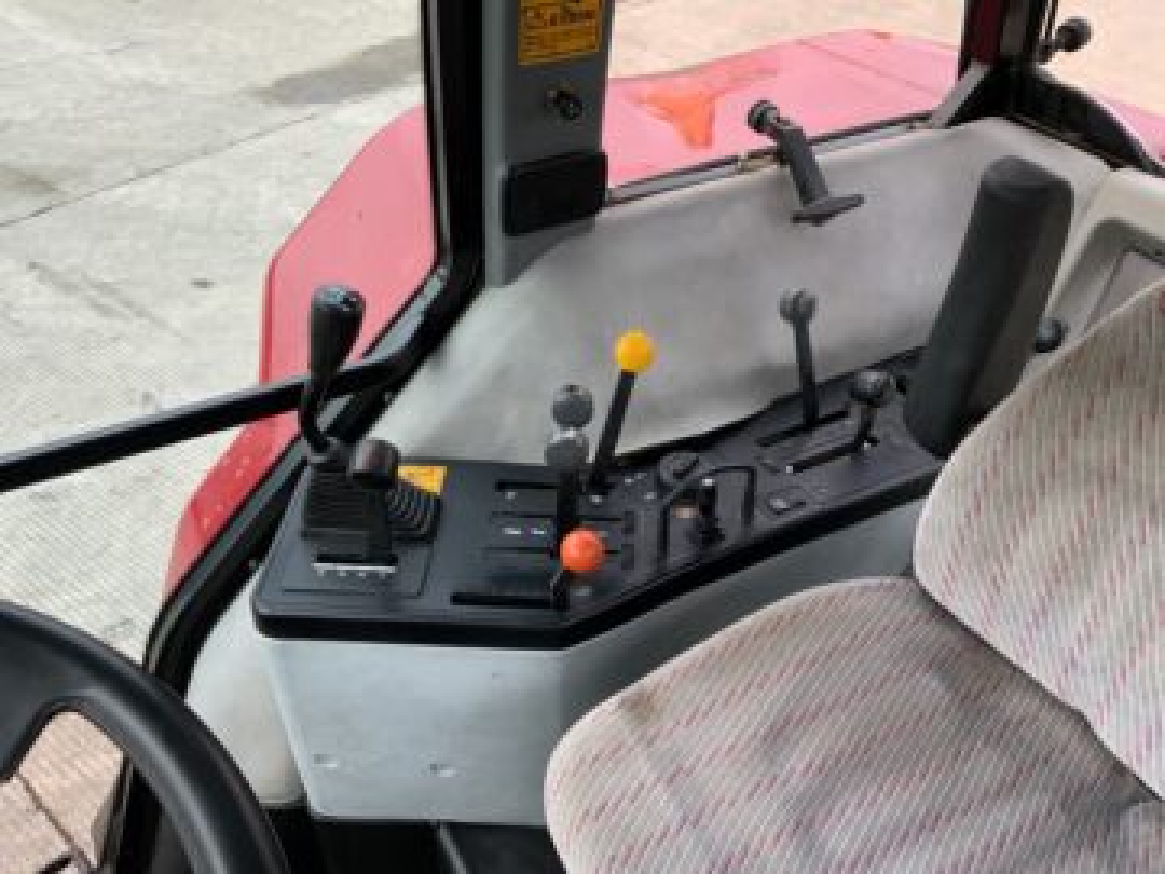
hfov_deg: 61.7
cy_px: 437
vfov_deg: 48.2
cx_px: 582
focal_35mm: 29
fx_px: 976
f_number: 1.8
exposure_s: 1/122
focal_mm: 3
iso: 64
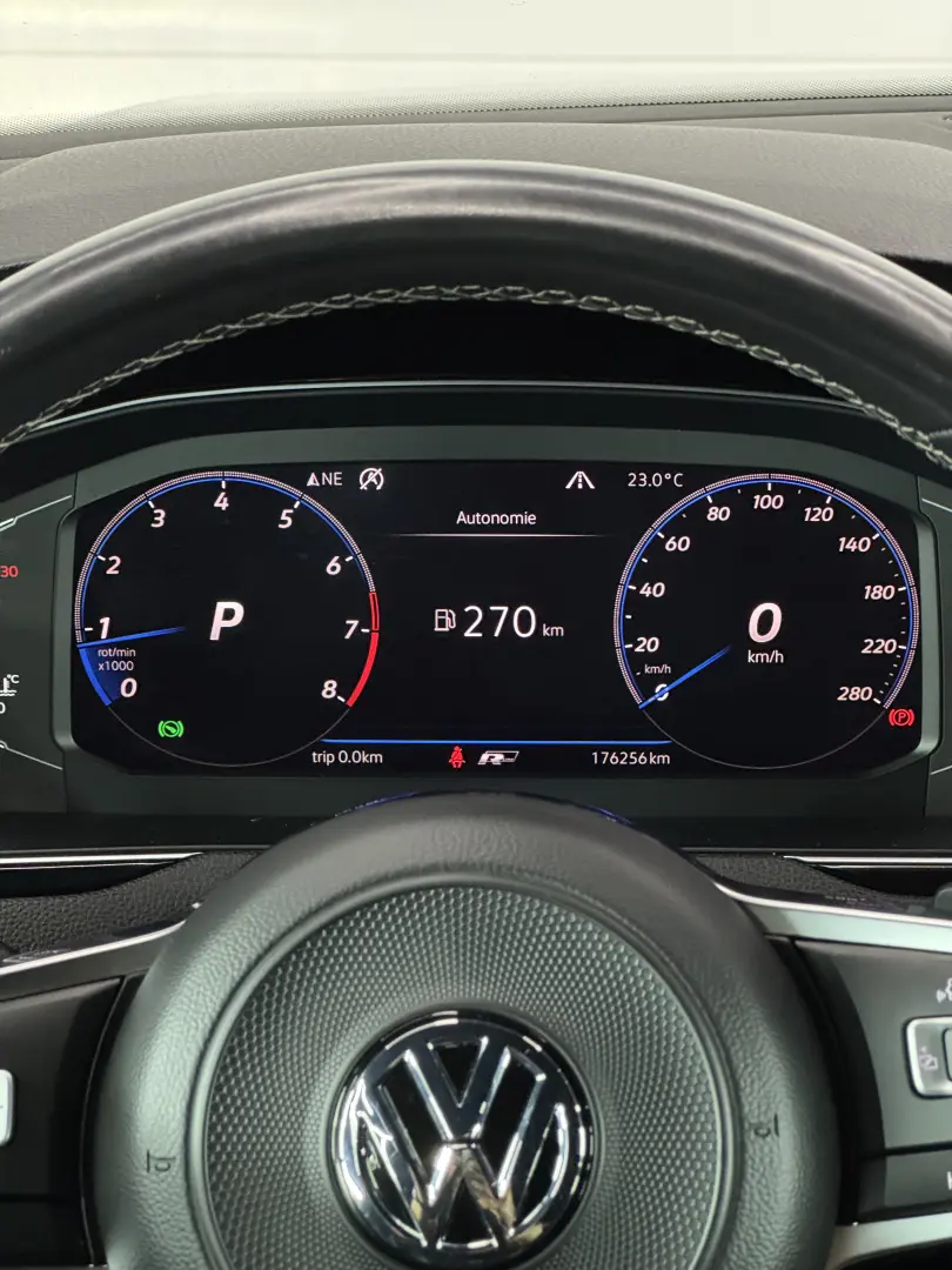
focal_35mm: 77
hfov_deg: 19.1
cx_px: 476
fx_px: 2824
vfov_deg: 25.3
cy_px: 635
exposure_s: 1/25
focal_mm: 9
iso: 1000
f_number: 2.8
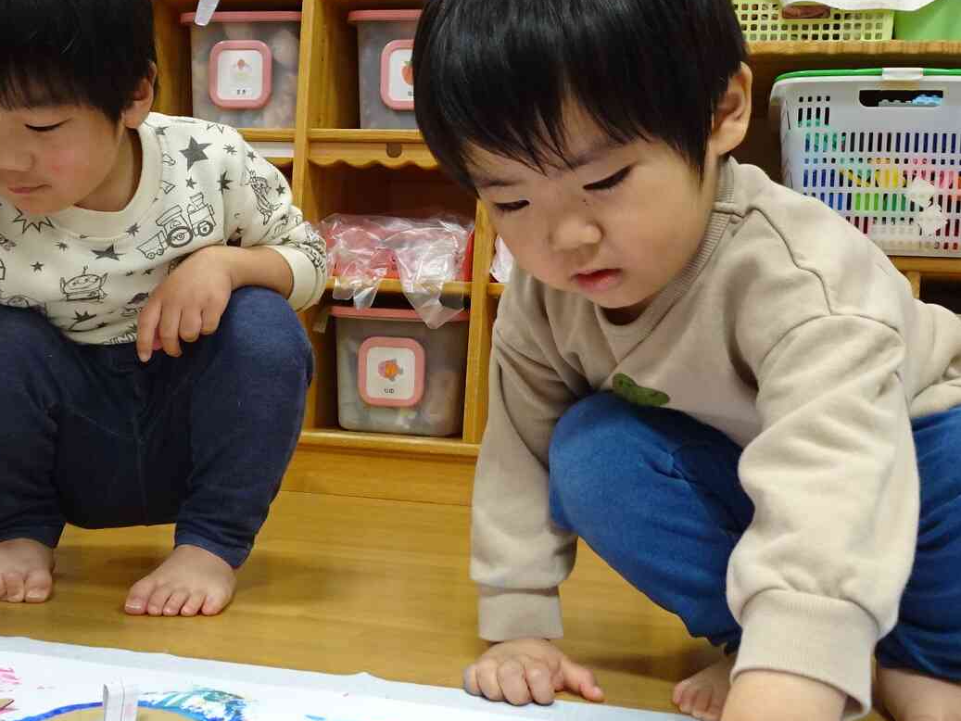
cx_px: 500
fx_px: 1166
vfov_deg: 34.4
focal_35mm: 42
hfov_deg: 44.8
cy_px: 351
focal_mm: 4.1
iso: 200
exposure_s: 1/60
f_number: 3.5
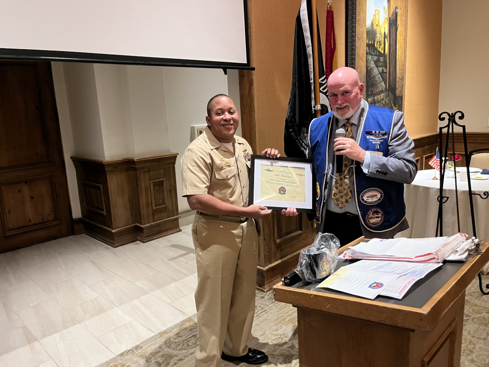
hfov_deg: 67.3
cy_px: 184
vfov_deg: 53.1
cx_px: 244
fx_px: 367
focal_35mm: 26
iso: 400
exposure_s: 1/40
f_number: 1.6
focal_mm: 5.1
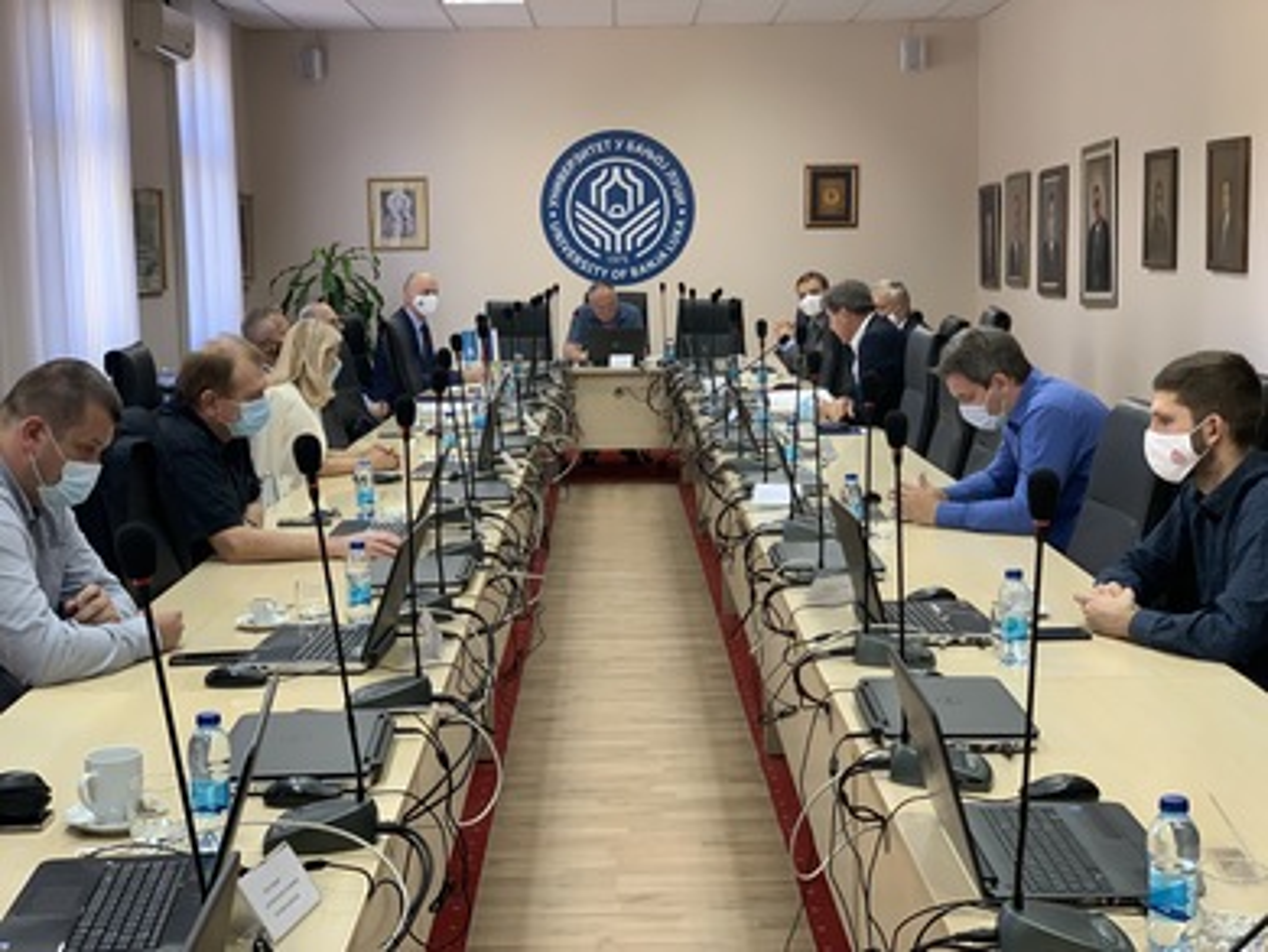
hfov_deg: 36.8
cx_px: 634
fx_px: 1906
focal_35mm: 52
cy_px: 476
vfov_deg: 28.1
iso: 160
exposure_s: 1/50
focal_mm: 6
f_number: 2.4
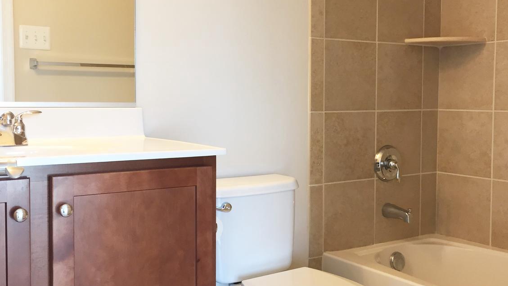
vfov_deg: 27.7
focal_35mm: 43
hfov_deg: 47.4
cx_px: 252
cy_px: 133
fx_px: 579
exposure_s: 1/30
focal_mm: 4.15
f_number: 2.2
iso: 64
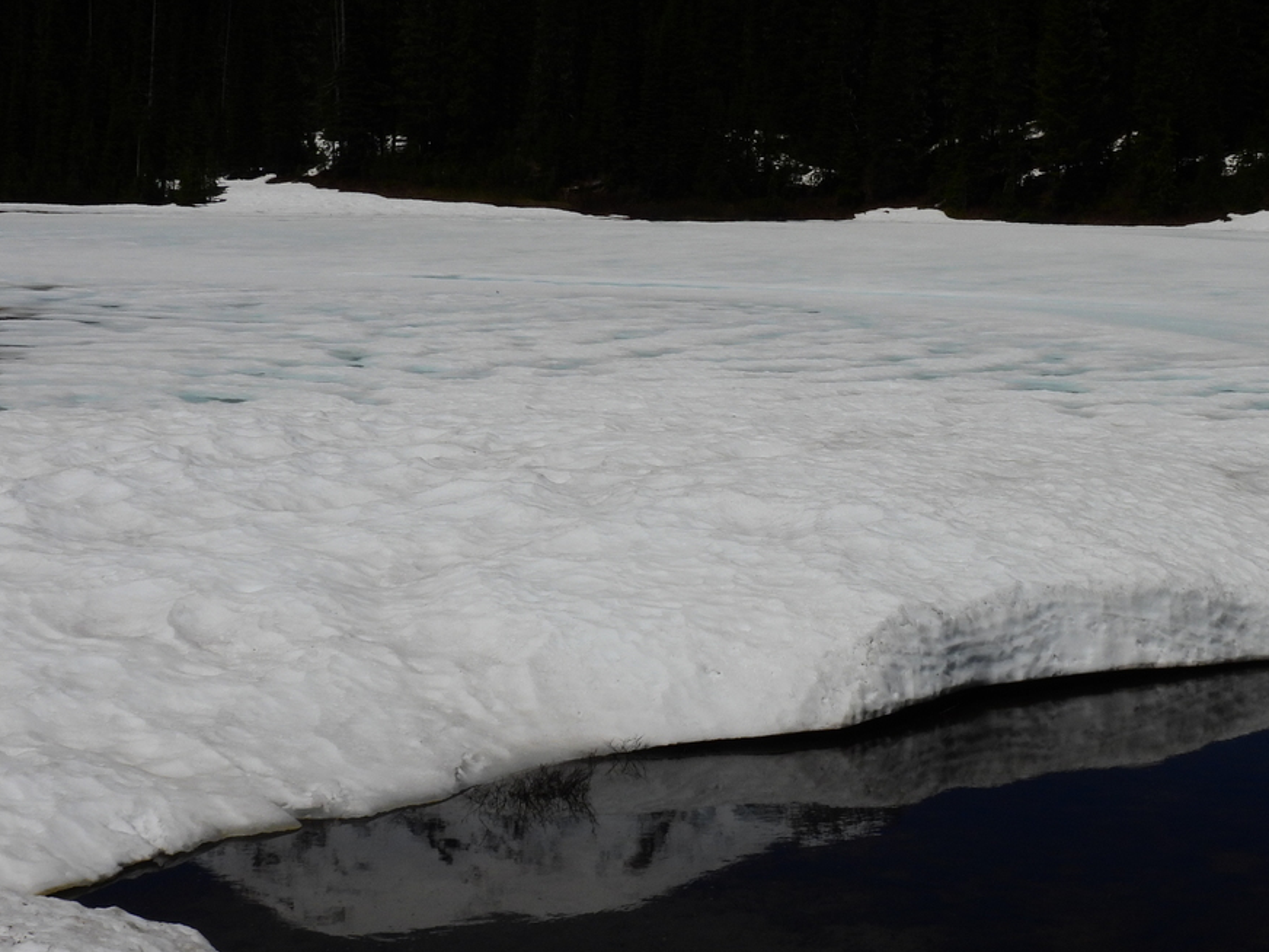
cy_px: 469
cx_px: 860
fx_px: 2529
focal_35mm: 69
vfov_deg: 21.3
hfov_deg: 28.0
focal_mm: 8.4
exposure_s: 1/2000
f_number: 7.1
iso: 100
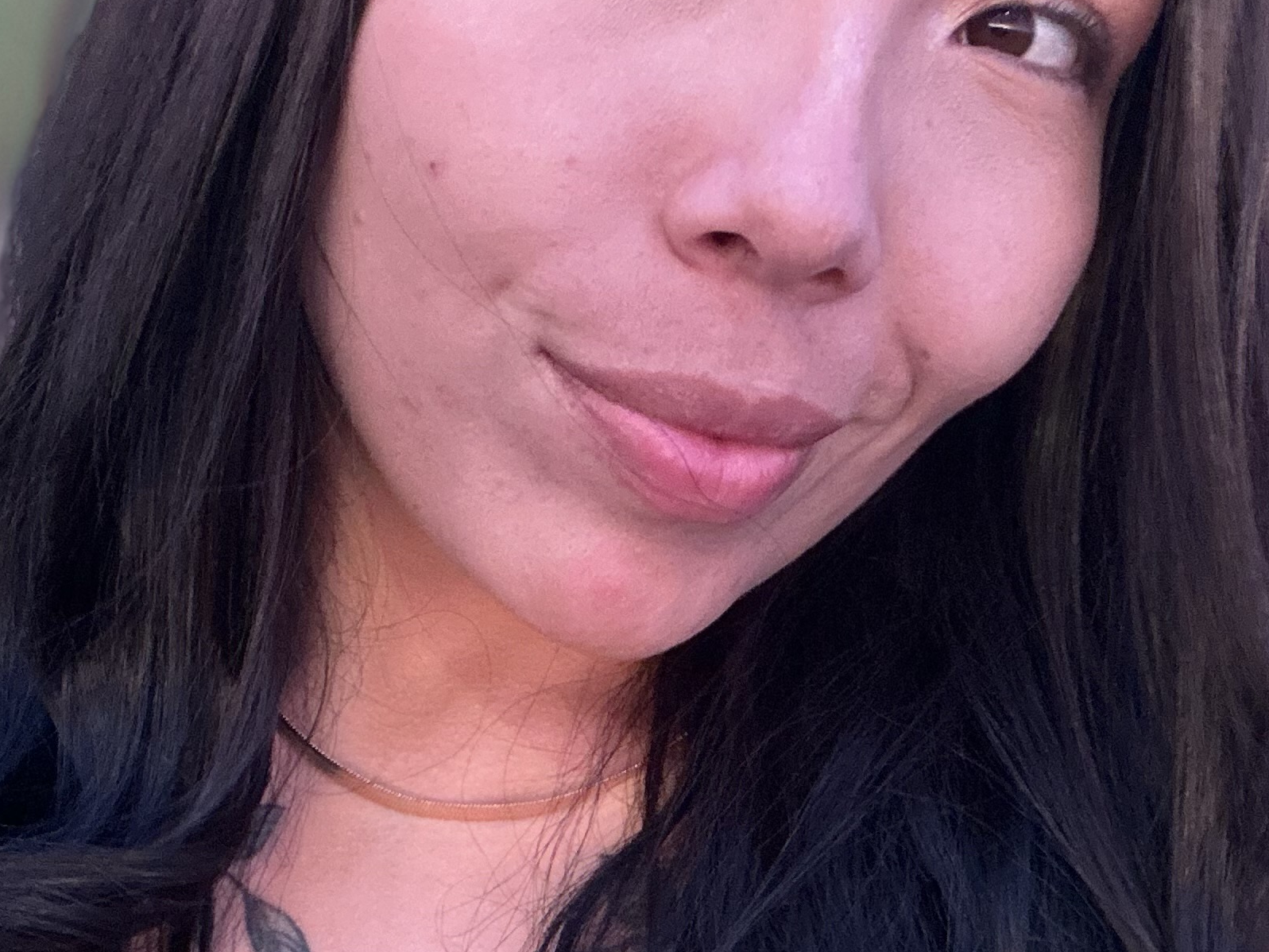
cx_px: 626
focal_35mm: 58
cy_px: 555
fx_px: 2126
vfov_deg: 25.2
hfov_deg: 33.2
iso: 320
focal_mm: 2.69
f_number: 1.9
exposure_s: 1/49
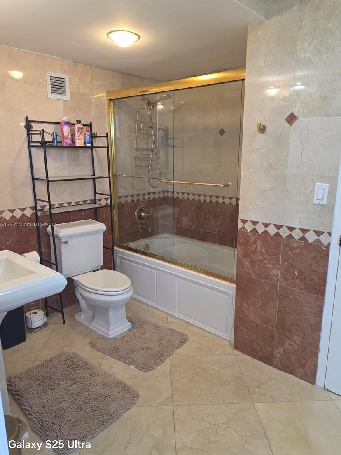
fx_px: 328
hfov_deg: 54.9
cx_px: 170
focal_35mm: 25
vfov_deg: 69.4
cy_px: 225
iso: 125
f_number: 1.7
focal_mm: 6.3
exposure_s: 1/120
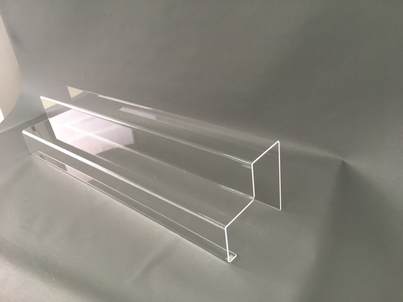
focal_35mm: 29
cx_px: 202
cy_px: 151
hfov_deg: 61.7
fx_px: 338
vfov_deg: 48.2
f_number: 2.2
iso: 64
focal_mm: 4.15
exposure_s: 1/33
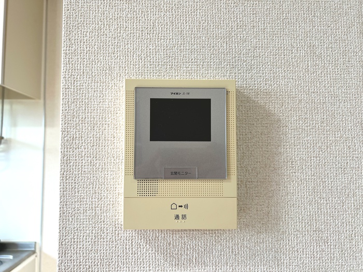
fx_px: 273
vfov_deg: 53.1
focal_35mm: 26
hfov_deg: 67.3
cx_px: 182
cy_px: 136
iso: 50
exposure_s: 1/121
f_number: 1.5
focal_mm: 5.7
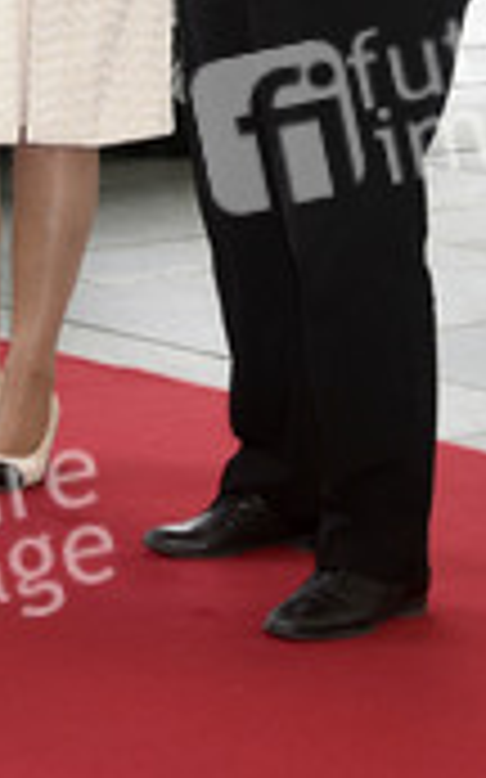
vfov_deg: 17.0
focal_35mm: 118
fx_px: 2503
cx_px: 16
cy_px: -117
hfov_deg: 11.0
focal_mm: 50
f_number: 5.6
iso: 800
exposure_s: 1/250
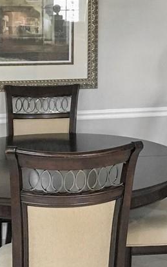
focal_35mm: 76
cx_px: 119
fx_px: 553
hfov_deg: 17.1
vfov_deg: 27.0
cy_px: 175
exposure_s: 1/30
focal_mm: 4.15
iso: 160
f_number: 2.2
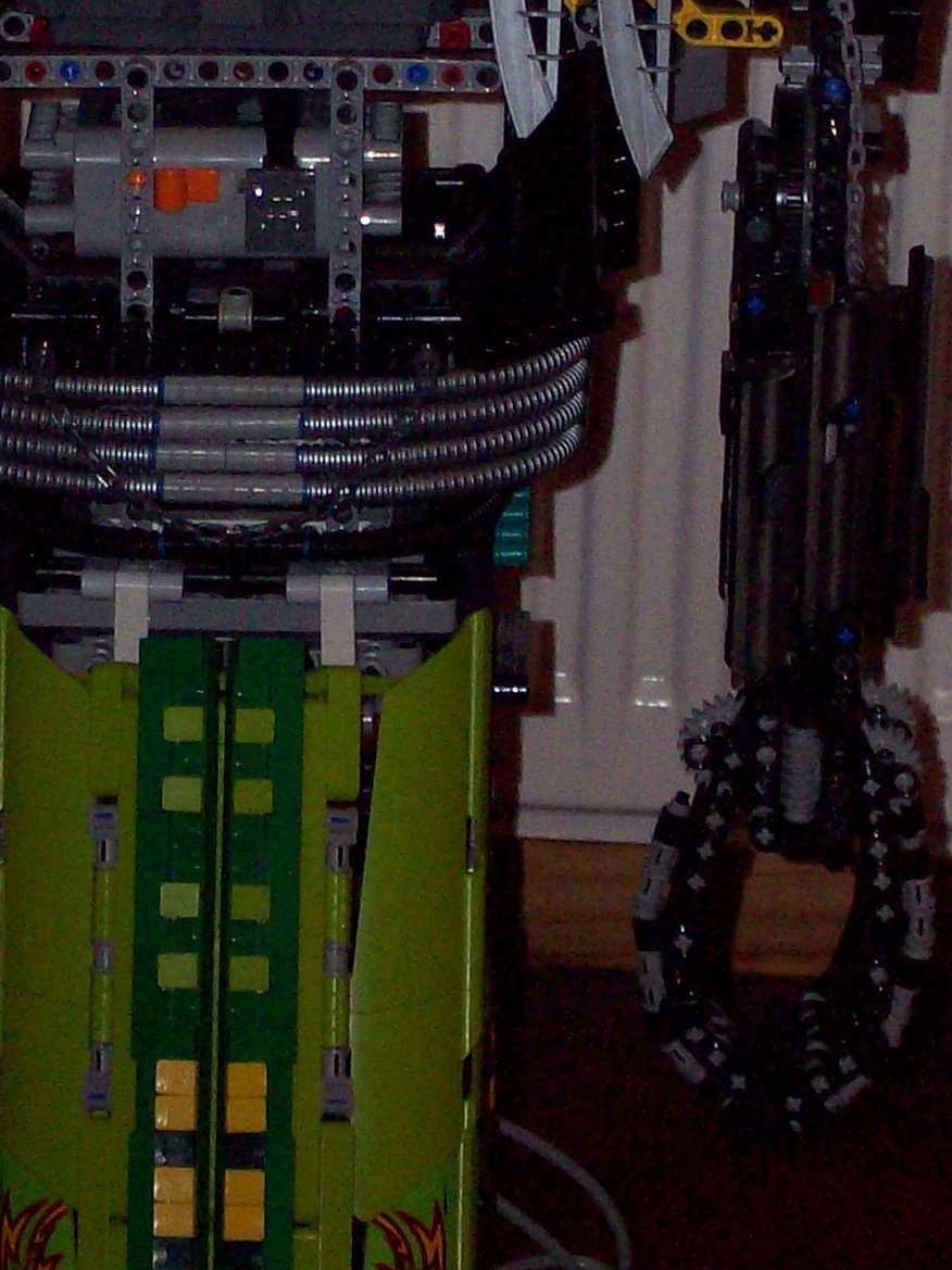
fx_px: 7778
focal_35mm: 212
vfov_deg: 9.3
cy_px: 545
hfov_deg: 7.0
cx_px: 125
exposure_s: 1/109
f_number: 4.3
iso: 140
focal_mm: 14.3
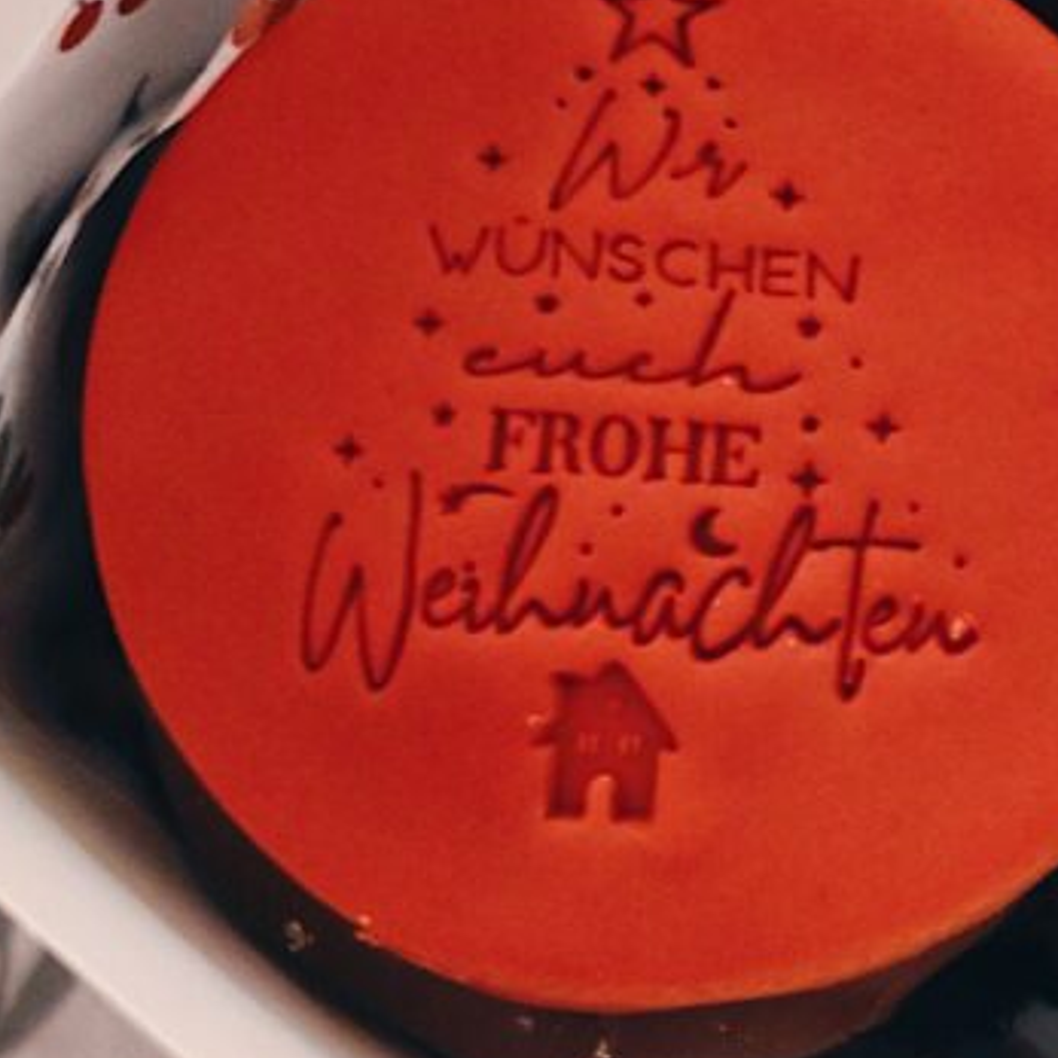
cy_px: 561
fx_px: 8679
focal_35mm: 251
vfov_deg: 7.0
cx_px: 2371
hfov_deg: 6.7
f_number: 2.8
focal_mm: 40
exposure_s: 1/125
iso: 2800
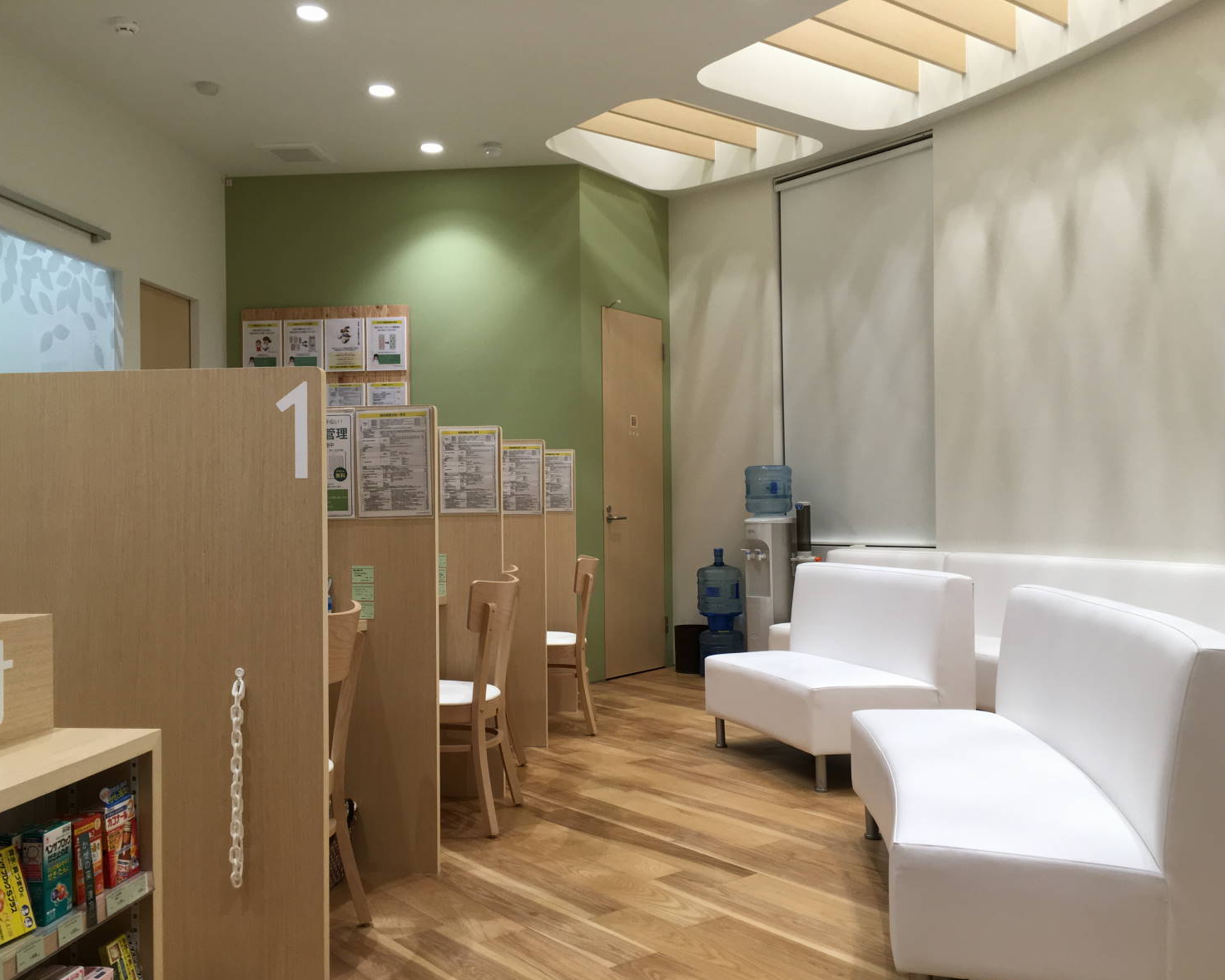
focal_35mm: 31
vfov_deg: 47.1
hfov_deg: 57.2
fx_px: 1124
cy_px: 502
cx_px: 600
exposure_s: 1/120
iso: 40
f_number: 2.2
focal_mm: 4.15
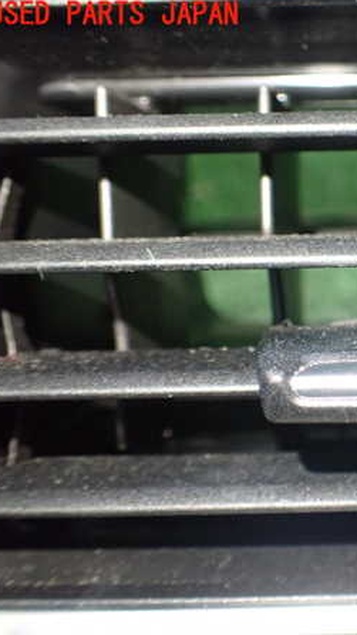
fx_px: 740
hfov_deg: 24.9
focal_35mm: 44
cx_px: 407
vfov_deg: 46.4
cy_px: 318
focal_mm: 5.4
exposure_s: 1/30
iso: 800
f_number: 2.3
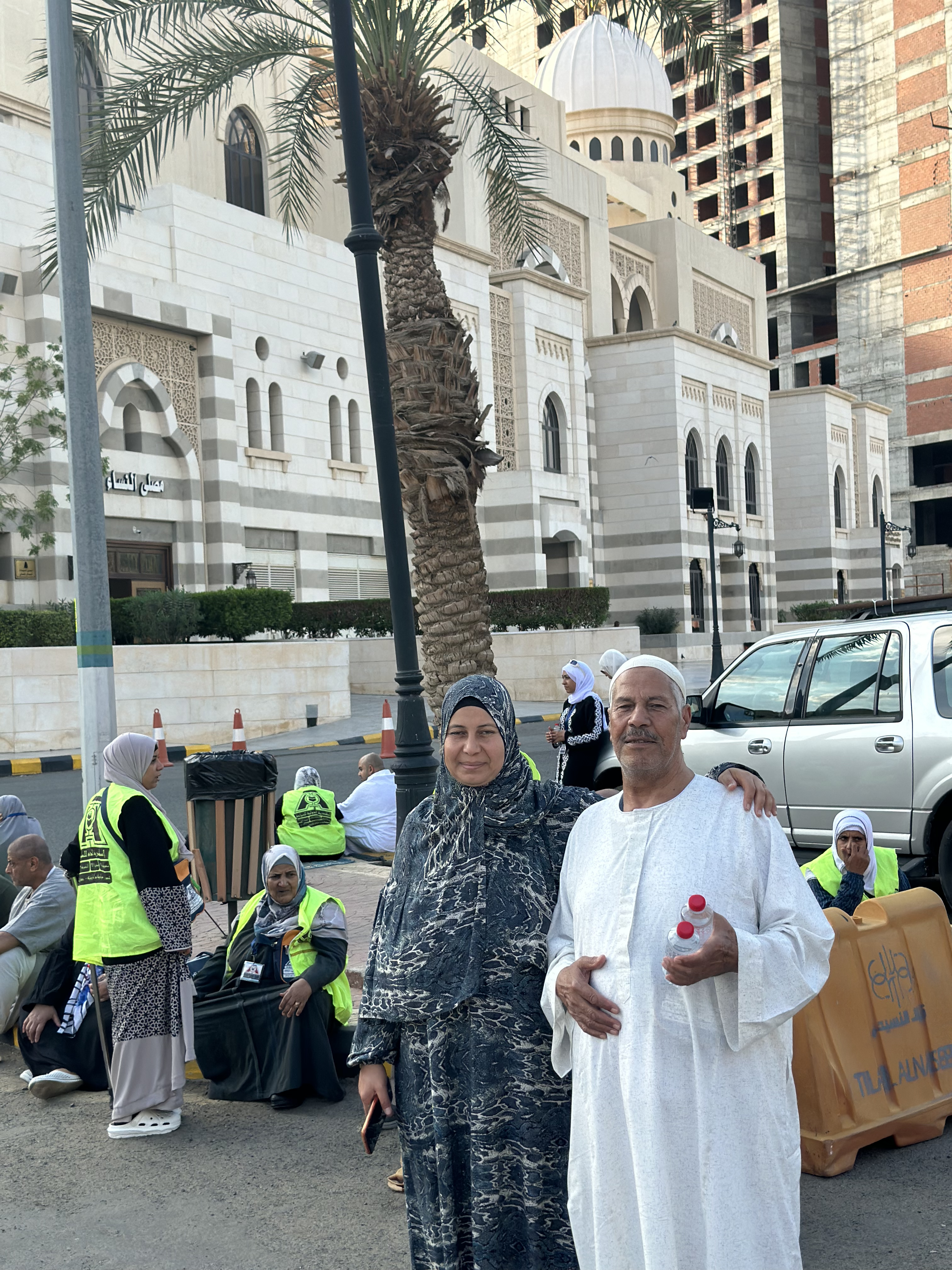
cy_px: 635
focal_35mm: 48
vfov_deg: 39.7
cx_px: 476
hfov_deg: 30.3
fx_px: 1760
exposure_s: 1/1414
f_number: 1.78
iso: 80
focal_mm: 6.86
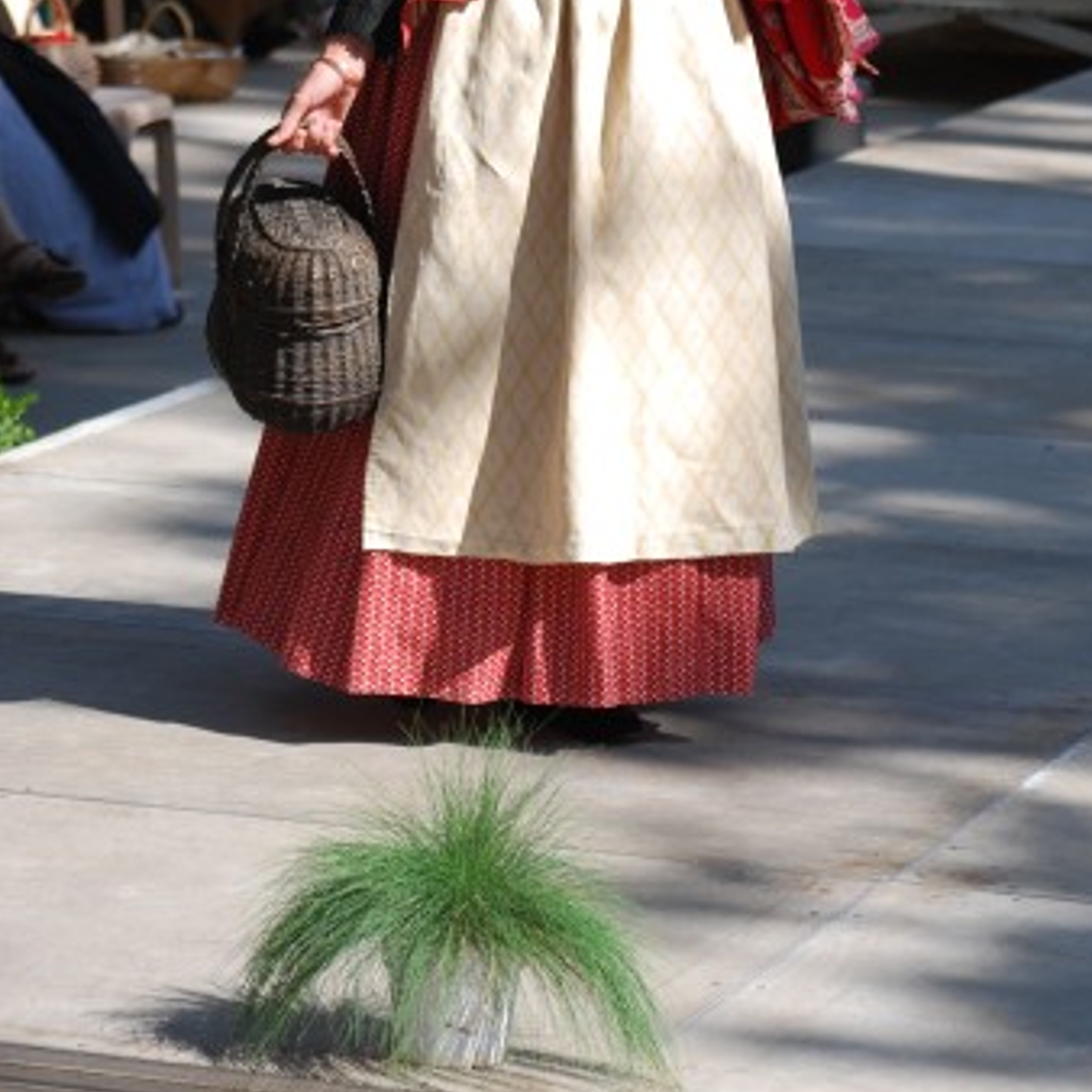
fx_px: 6032
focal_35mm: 169
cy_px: 136
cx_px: 667
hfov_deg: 10.3
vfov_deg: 10.3
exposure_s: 1/500
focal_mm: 70
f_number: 5.6
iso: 160
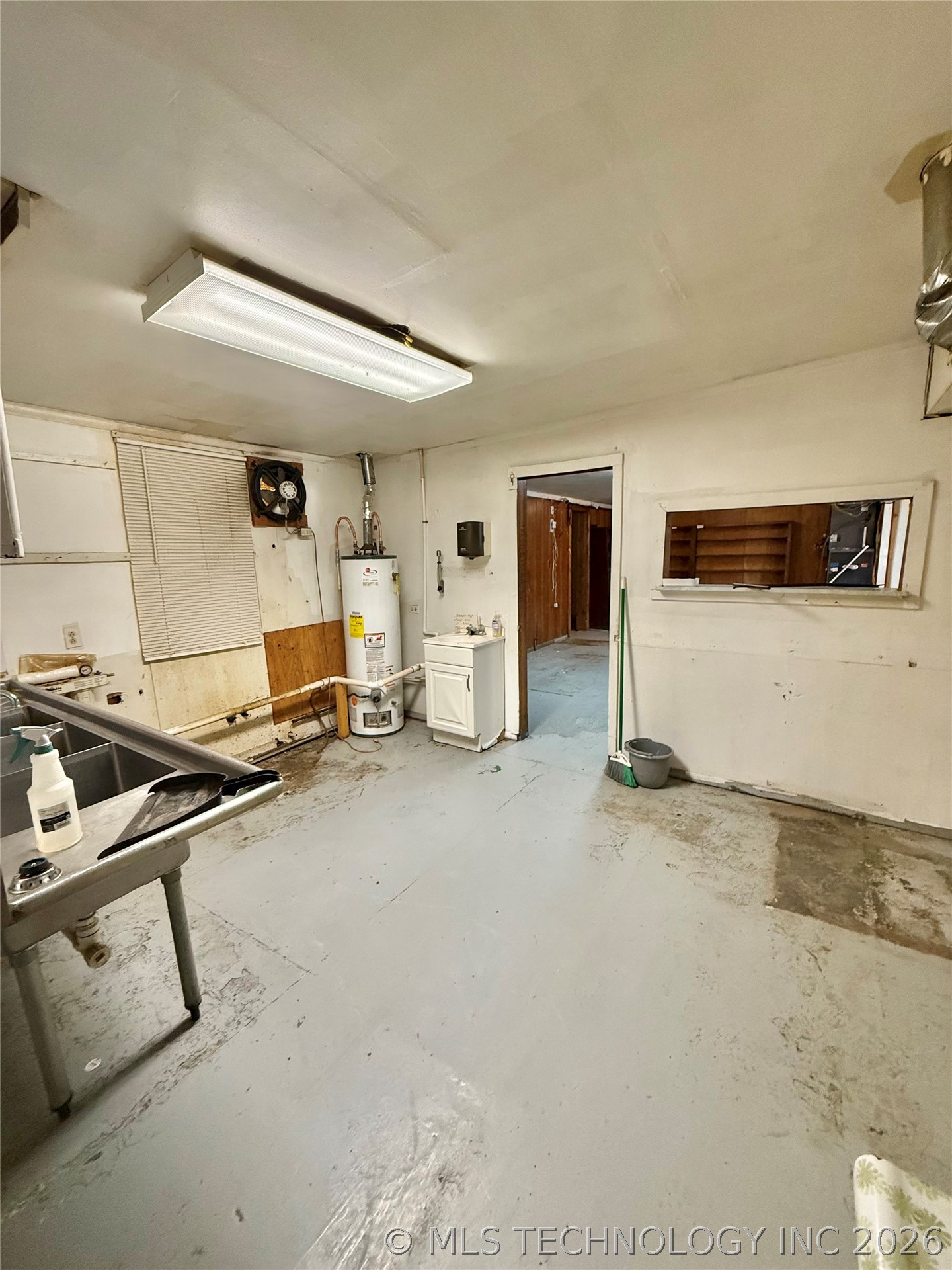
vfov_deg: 102.1
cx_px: 476
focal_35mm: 14
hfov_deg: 85.7
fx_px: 513
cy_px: 635
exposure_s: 1/120
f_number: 2.2
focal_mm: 2.22
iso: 500
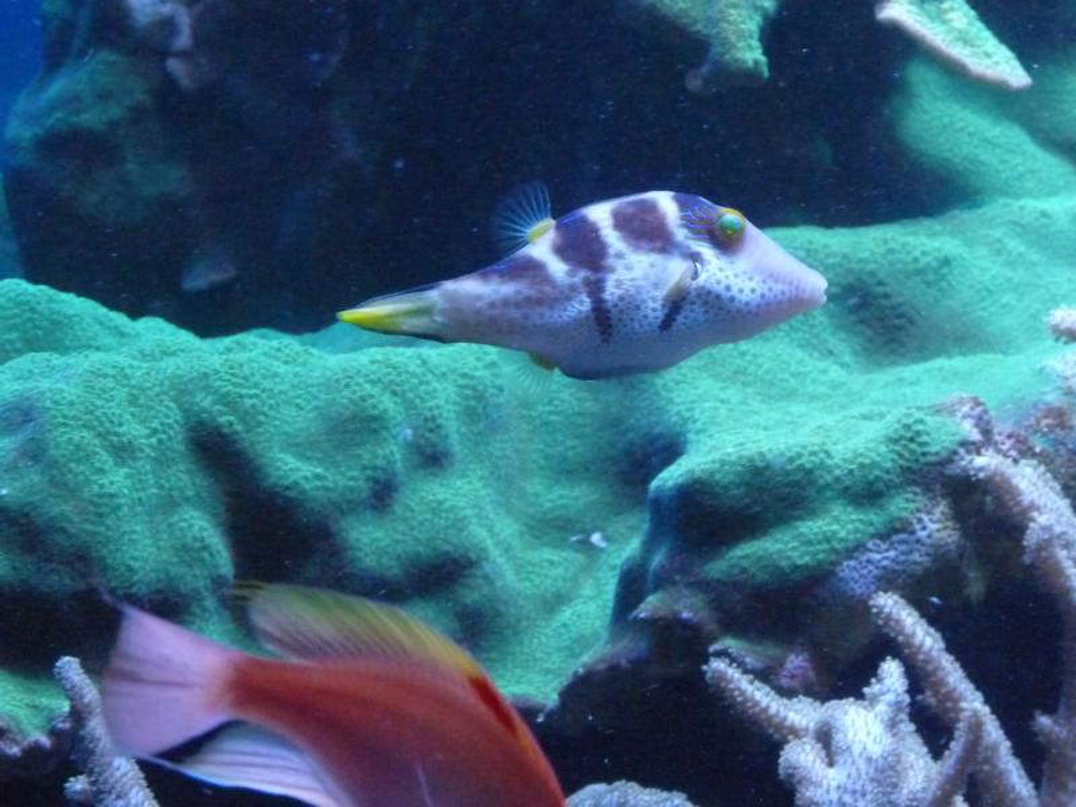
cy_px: 404
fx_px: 6124
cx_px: 538
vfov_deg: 7.5
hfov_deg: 10.0
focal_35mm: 197
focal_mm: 24.5
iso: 800
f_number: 3.6
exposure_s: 1/160
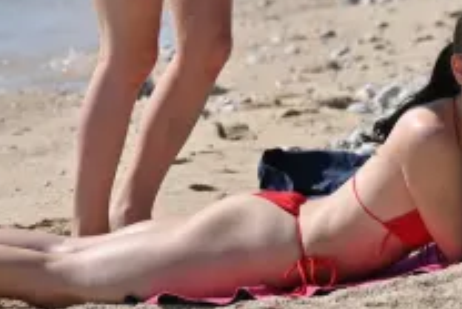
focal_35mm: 529
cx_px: 178
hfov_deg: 3.9
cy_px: -227
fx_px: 6793
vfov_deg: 2.6
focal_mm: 145
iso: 100
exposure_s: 1/4000
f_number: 3.5
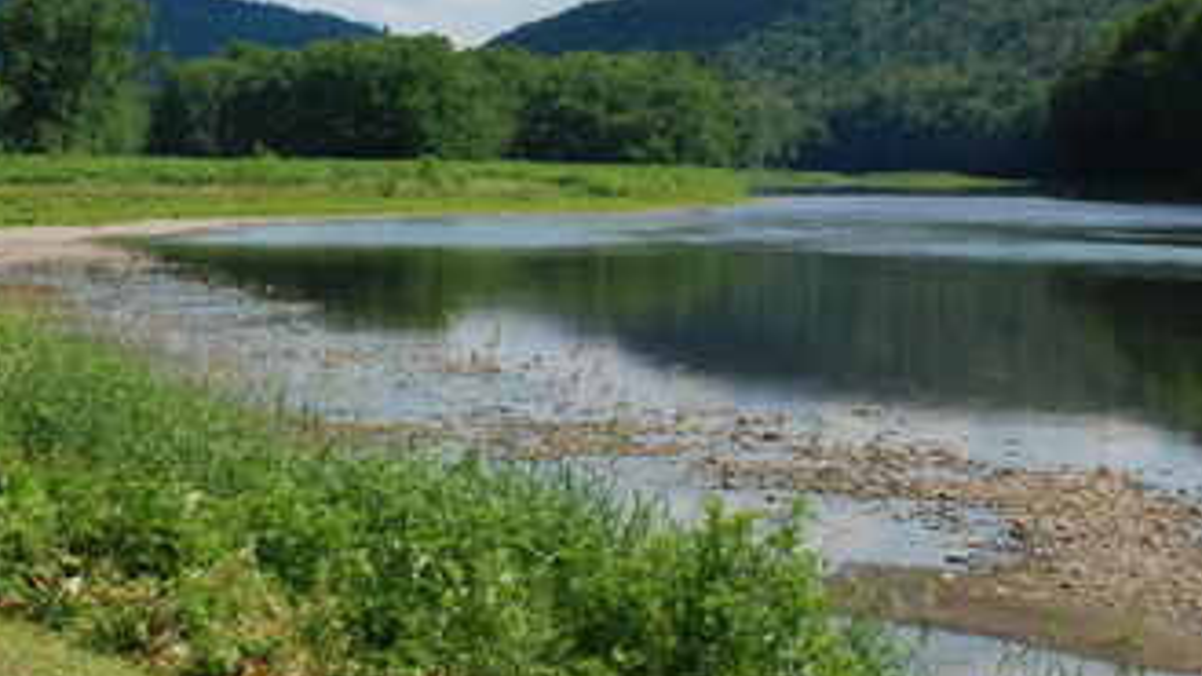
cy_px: 181
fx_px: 3410
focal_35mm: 107
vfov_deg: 11.3
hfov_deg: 19.4
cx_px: -26
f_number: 20
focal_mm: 28
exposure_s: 1/125
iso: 250
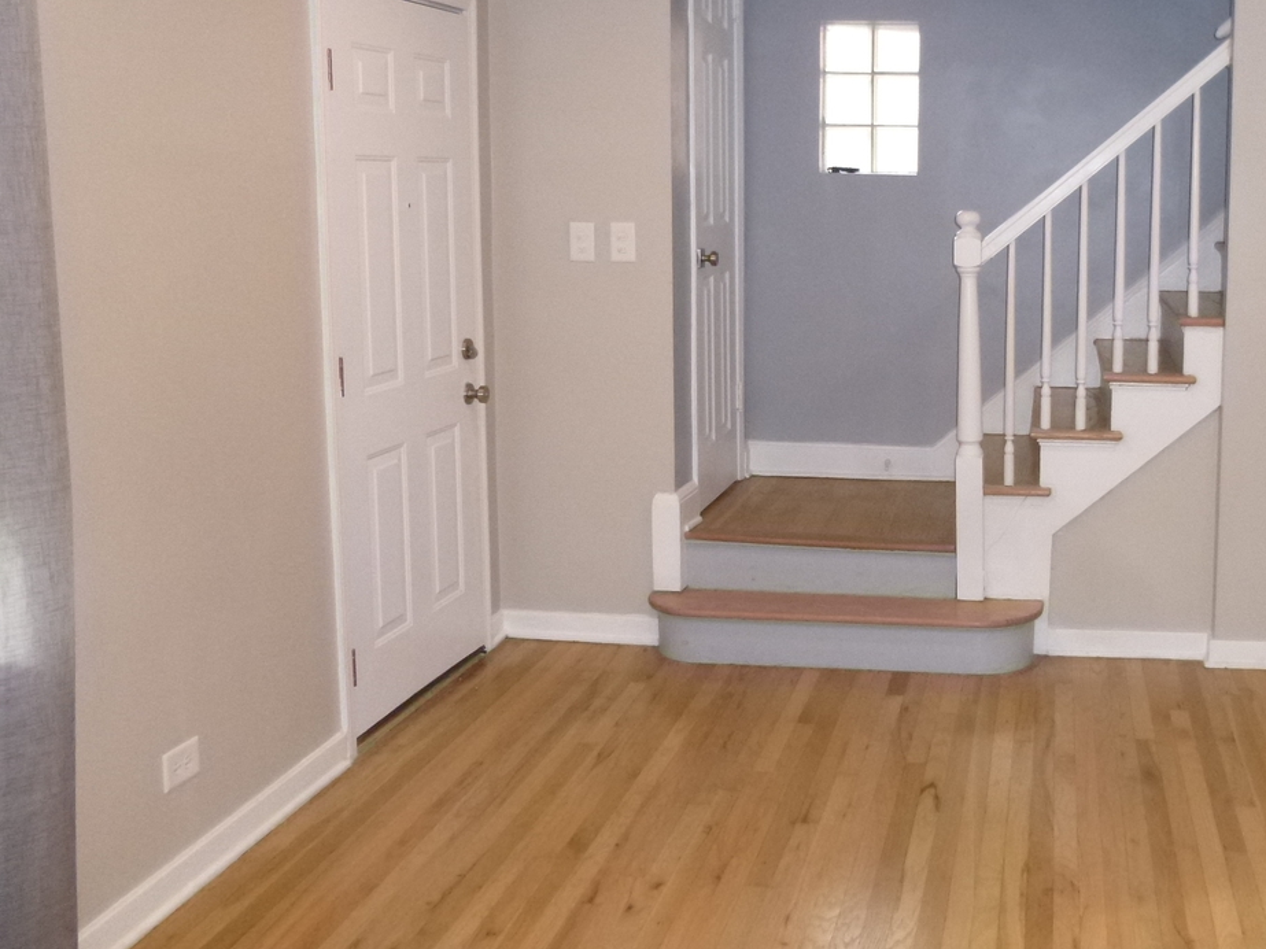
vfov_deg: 36.7
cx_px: 983
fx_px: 1426
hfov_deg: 45.8
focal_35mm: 39
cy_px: 374
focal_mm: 4.5
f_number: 3.1
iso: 400
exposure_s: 1/60
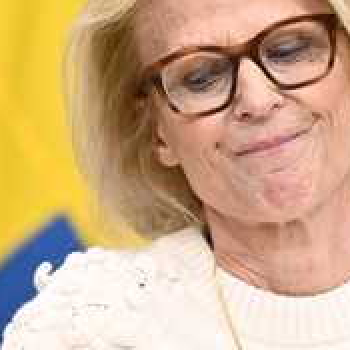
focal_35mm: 372
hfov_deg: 4.7
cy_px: 126
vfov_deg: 4.7
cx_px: 184
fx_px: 4255
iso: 1250
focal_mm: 200
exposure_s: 1/250
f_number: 4
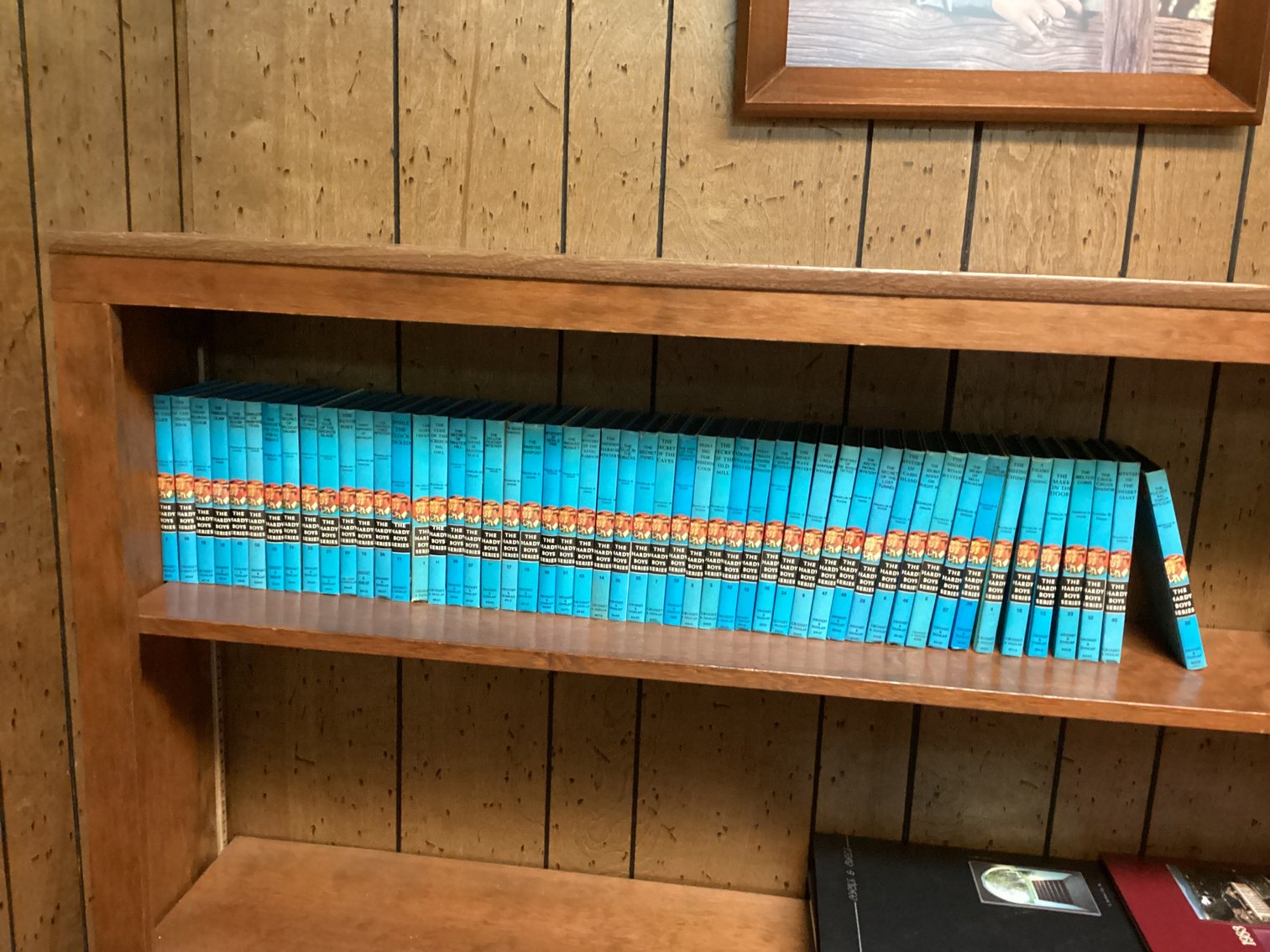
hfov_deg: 58.3
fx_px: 1137
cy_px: 476
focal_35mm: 31
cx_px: 635
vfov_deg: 45.4
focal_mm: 3.3
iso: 640
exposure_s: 1/30
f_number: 2.4
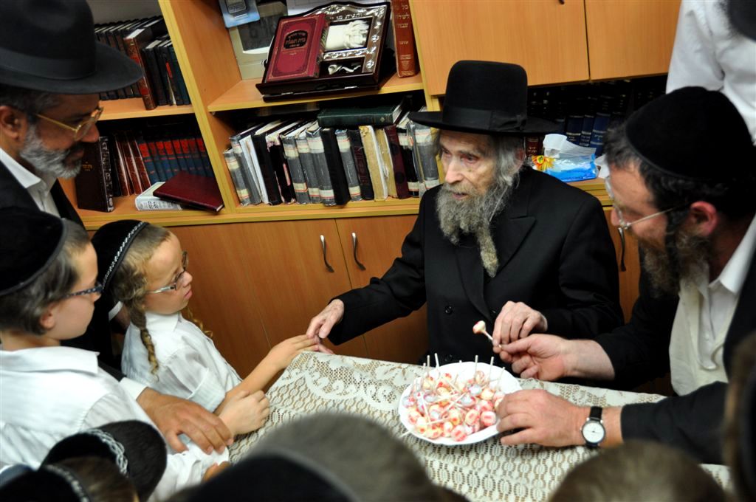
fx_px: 755
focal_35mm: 36
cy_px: 251
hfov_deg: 53.2
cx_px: 378
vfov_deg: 36.8
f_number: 4
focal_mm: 24
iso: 720
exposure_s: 1/60
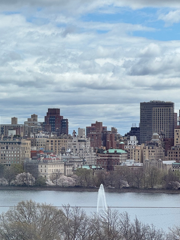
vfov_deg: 13.1
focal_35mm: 150
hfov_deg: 9.9
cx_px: 66
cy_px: 176
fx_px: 1040
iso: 25
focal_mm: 9
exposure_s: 1/803
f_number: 2.8
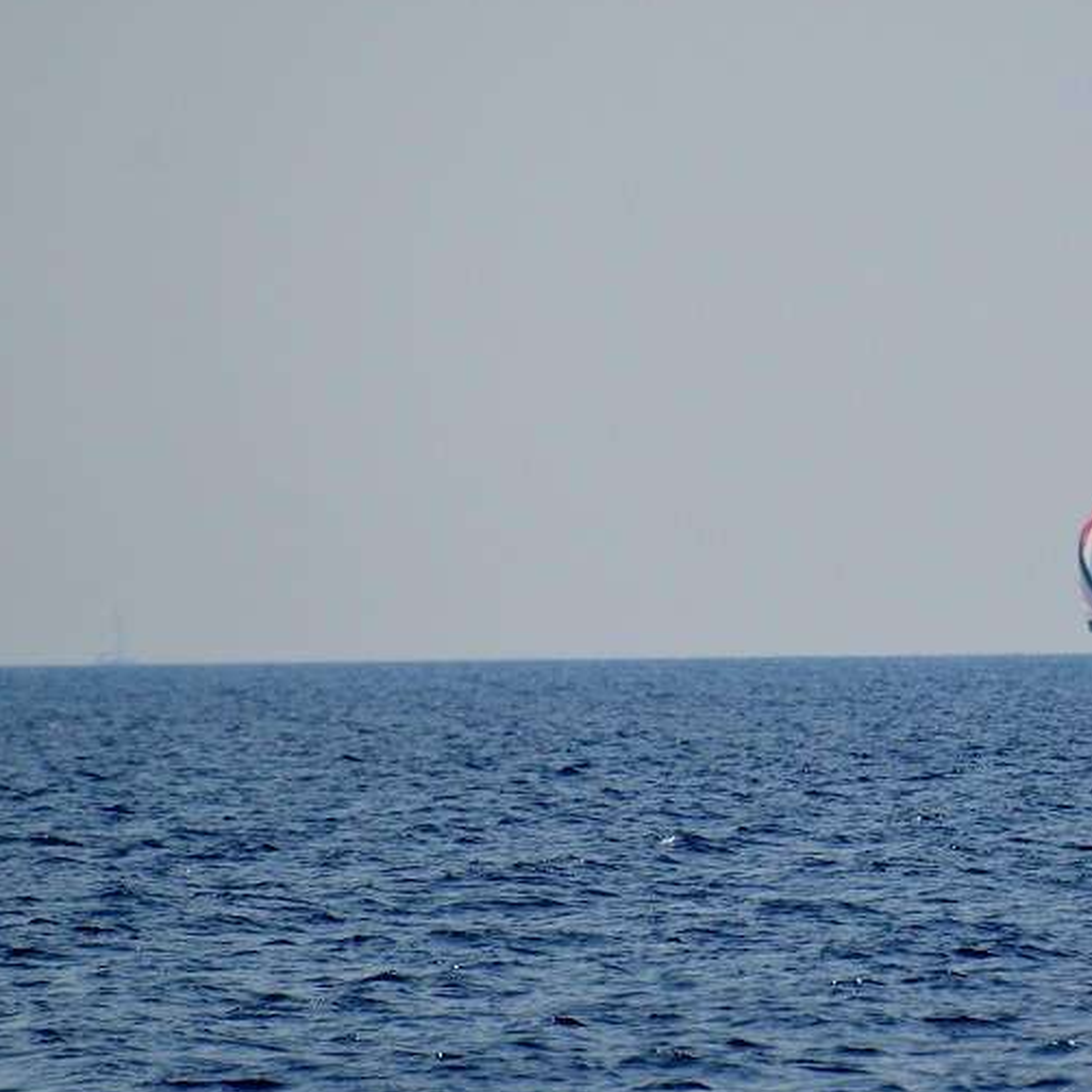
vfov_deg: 2.3
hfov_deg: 2.3
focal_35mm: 760
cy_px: 482
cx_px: 960
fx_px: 27125
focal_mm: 300
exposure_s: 1/3200
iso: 400
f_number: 5.6
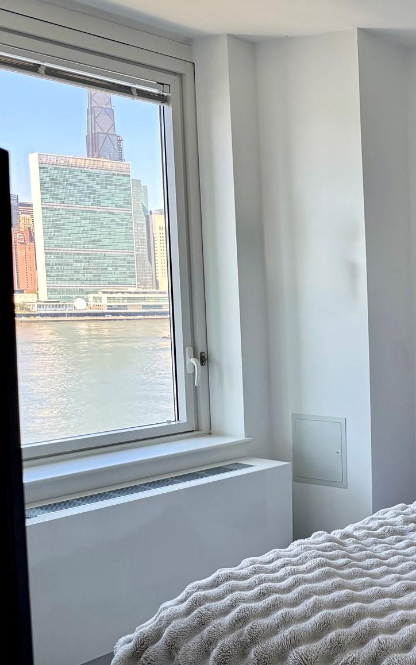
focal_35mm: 45
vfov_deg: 44.2
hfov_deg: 23.9
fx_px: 816
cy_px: 386
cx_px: 586
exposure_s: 1/232
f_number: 1.78
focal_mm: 6.76
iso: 100
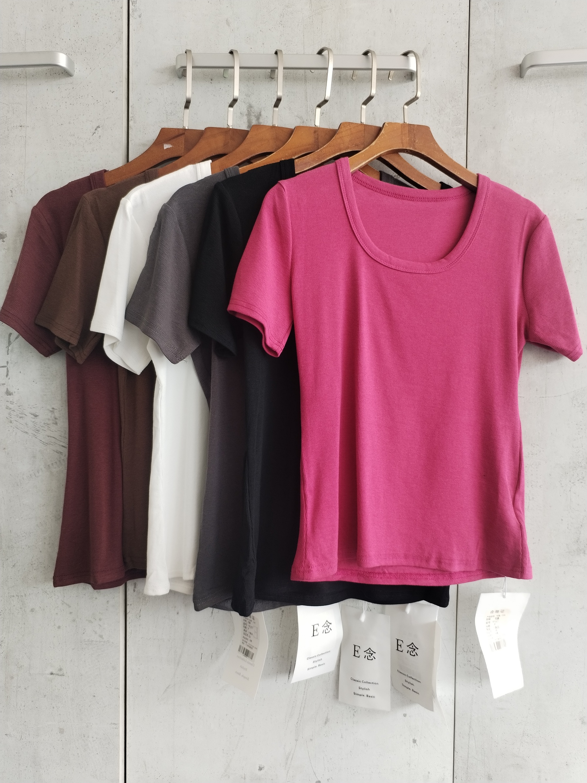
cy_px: 392
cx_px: 294
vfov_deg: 61.7
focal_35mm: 29
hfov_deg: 48.2
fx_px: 656
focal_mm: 4.75
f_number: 1.8
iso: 164
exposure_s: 1/100
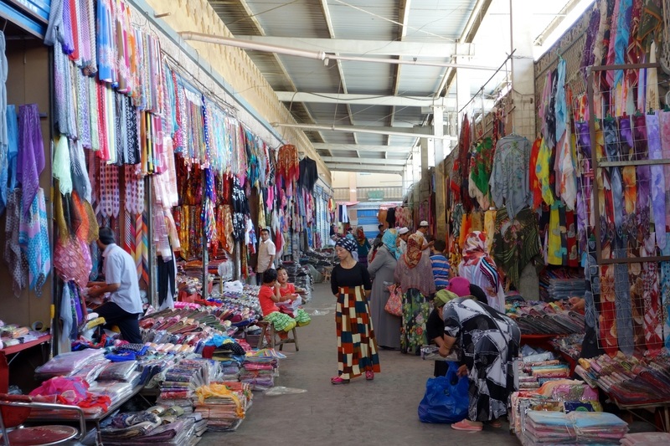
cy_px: 223
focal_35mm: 53
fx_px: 986
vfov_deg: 25.5
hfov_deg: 37.5
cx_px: 335
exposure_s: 1/60
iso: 200
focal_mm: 19.53
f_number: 3.5
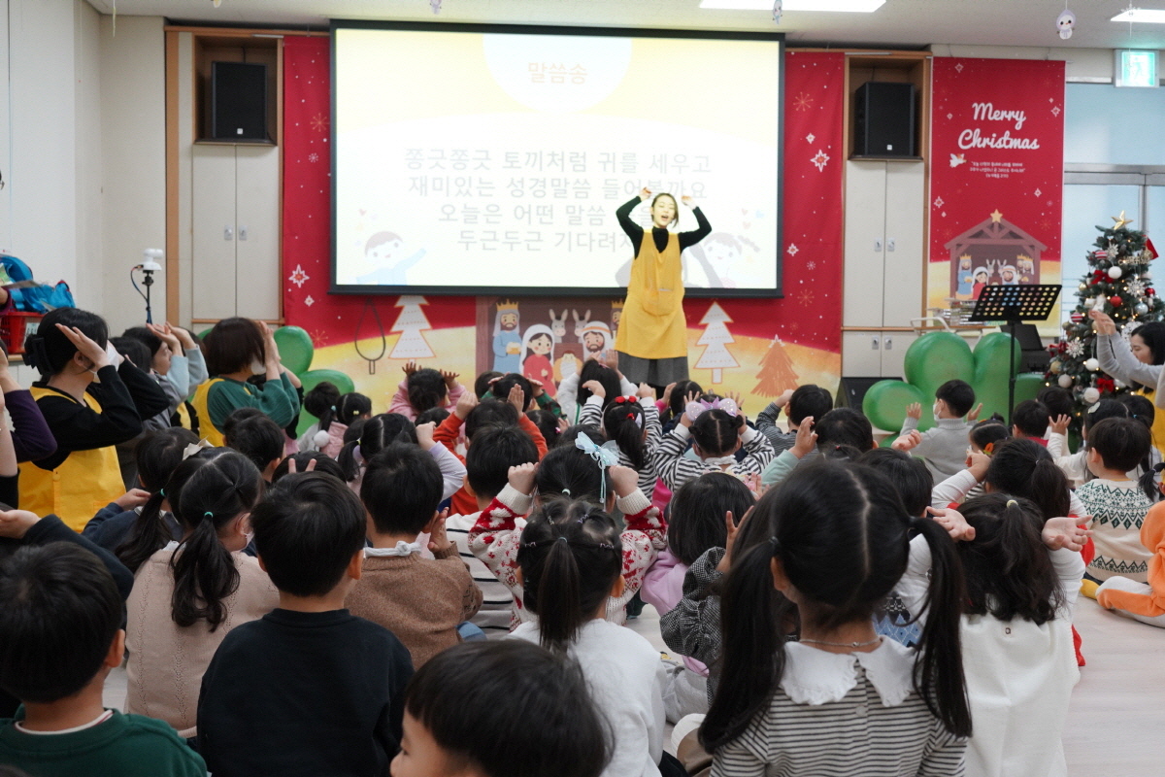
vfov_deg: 34.2
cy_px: 388
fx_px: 1262
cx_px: 582
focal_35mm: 39
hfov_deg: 49.6
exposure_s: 1/100
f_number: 6.3
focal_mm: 39
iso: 2500
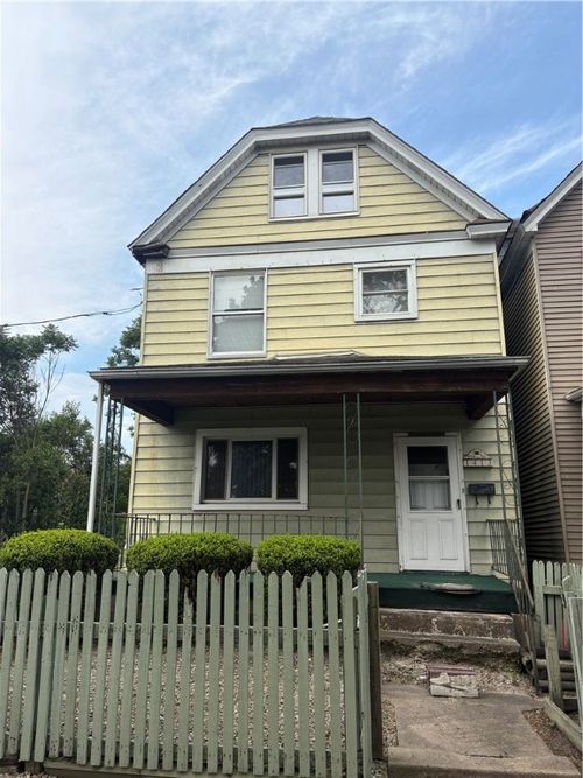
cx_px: 292
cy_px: 389
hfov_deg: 53.0
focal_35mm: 26
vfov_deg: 67.3
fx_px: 584
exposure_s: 1/1451
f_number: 1.6
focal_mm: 5.96
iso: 50
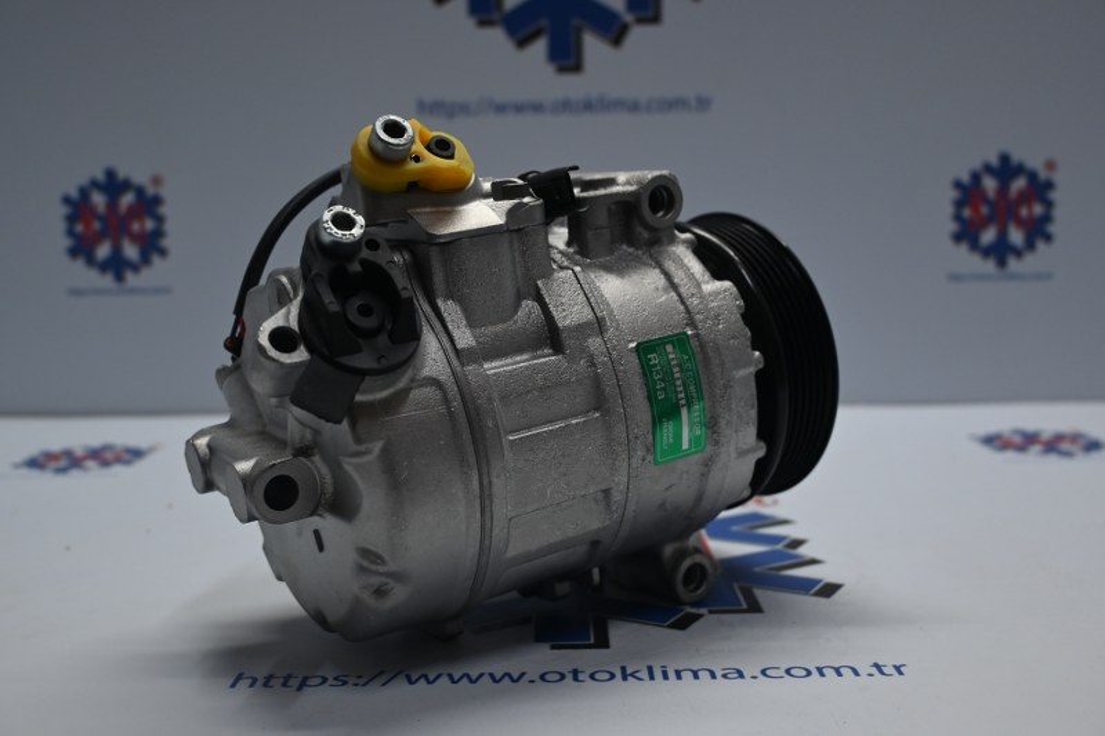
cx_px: 552
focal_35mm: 38
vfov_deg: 35.5
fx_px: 1151
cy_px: 368
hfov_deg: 51.3
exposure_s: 1/125
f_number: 4.2
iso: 560
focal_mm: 25
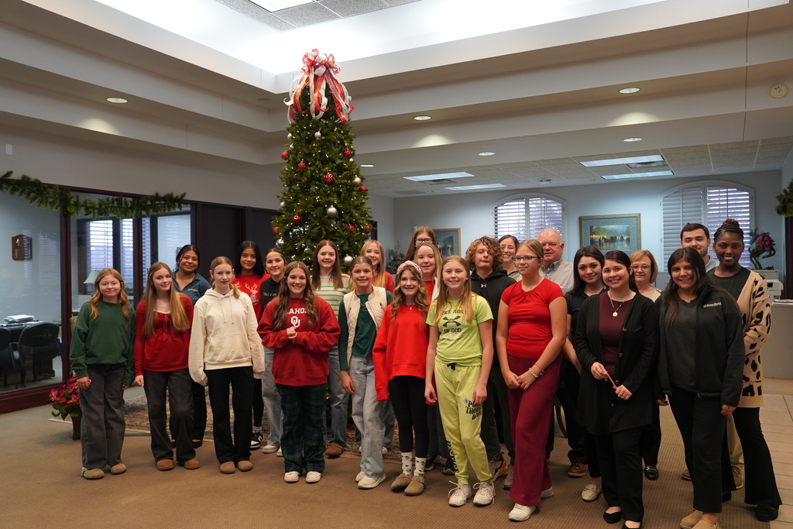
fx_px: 639
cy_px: 264
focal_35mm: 29
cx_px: 396
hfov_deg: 63.7
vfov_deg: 45.0
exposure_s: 1/160
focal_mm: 29
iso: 1600
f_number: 4
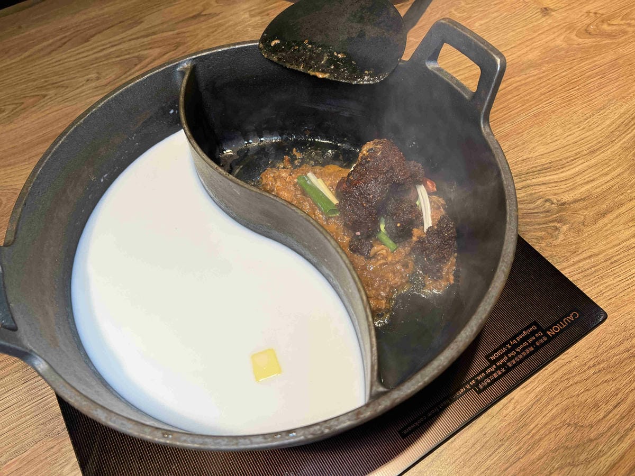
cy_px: 238
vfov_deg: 53.1
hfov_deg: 67.3
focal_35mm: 26
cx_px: 318
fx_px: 477
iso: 64
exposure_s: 1/121
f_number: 1.5
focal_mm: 5.7
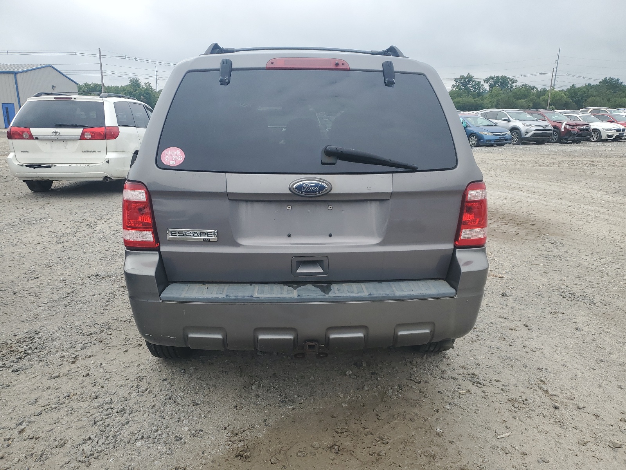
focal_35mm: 26
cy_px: 235
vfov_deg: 53.1
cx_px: 313
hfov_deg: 67.3
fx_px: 470
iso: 50
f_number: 1.5
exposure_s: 1/1429
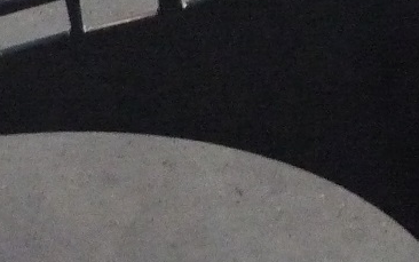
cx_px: 579
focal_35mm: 156
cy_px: -312
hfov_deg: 12.9
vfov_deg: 7.9
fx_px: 1782
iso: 800
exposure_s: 1/25
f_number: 2.8
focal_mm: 5.5
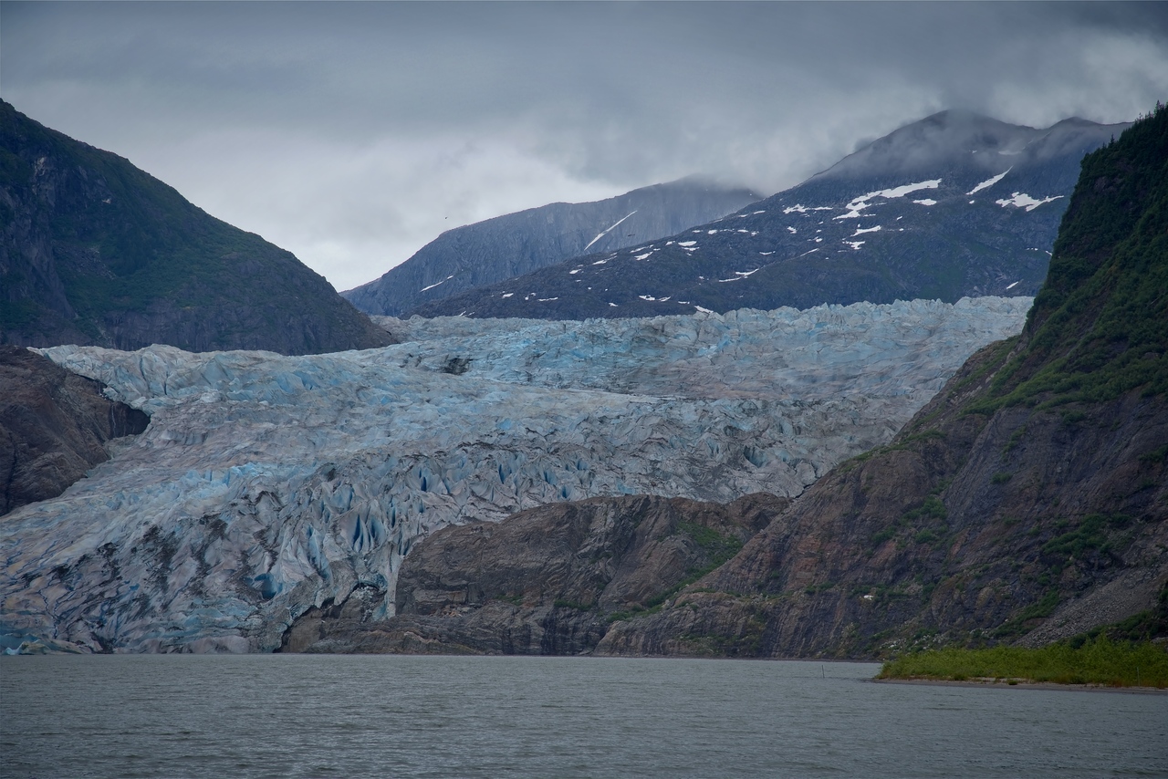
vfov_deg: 11.4
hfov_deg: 17.1
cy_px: 390
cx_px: 584
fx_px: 3894
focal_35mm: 120
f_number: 9
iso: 100
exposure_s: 1/320
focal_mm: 120
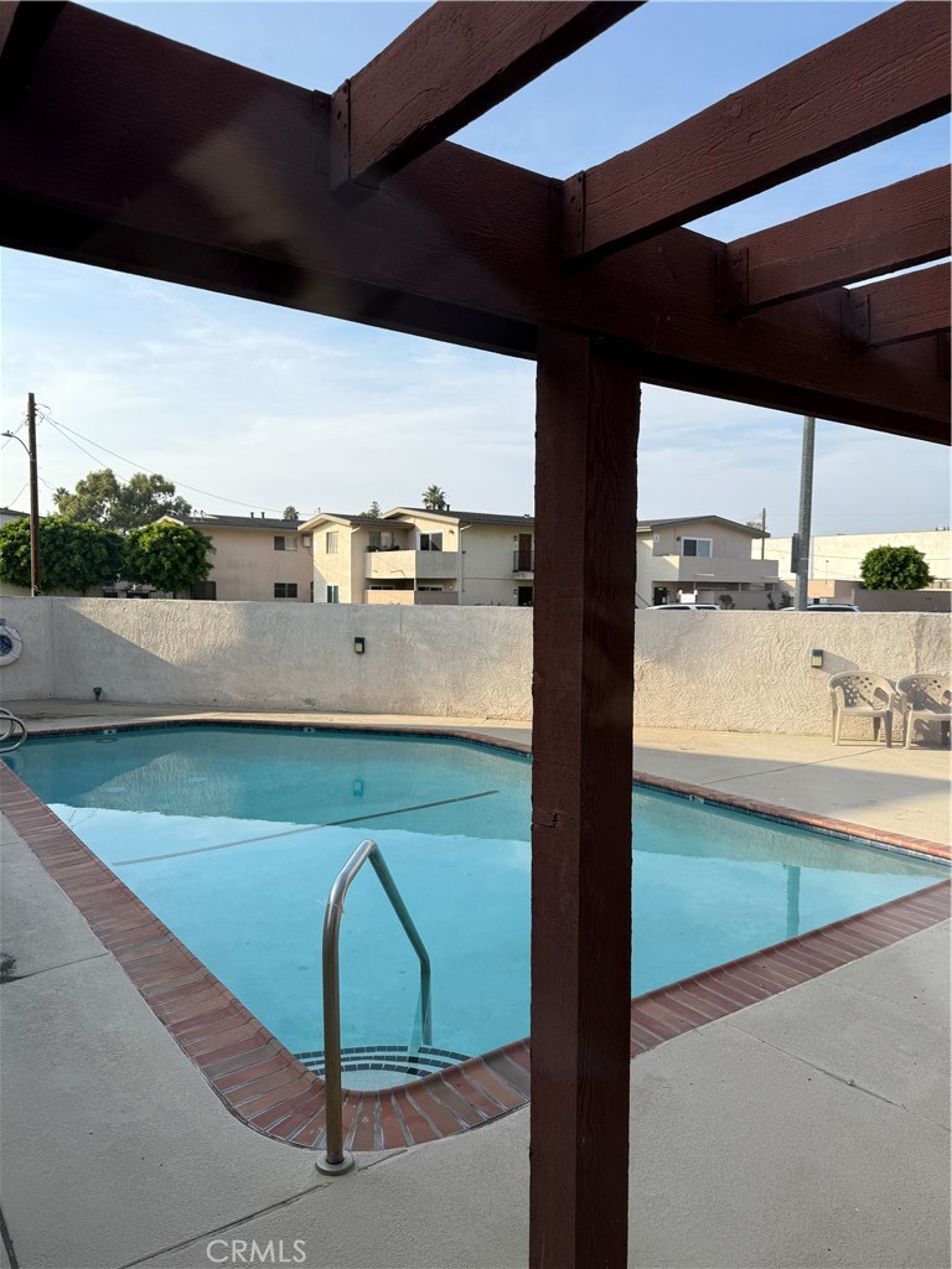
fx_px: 880
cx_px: 476
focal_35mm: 24
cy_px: 634
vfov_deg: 71.6
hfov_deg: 56.8
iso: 80
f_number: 1.78
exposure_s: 1/3145
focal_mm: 6.76
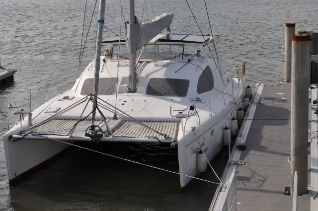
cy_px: 106
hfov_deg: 24.6
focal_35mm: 82
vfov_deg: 16.5
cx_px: 159
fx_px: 728
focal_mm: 55
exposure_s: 1/400
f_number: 10
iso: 200
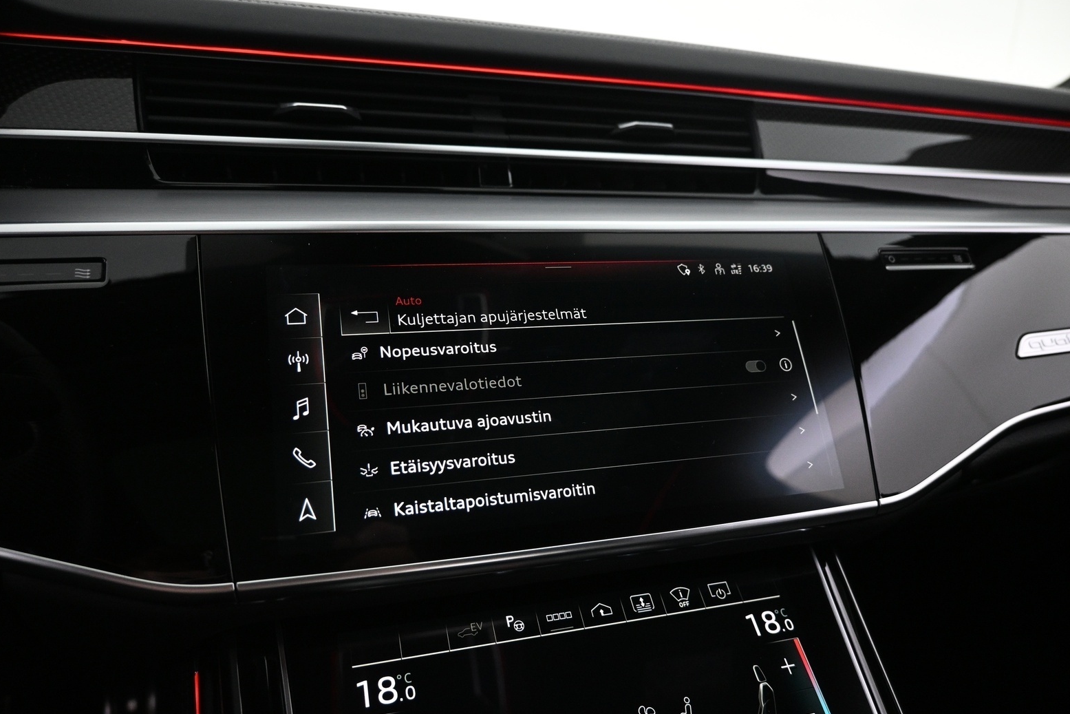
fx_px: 743
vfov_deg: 51.3
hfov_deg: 71.5
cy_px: 359
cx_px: 515
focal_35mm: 25
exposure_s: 1/50
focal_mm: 16
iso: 1600
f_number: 3.5
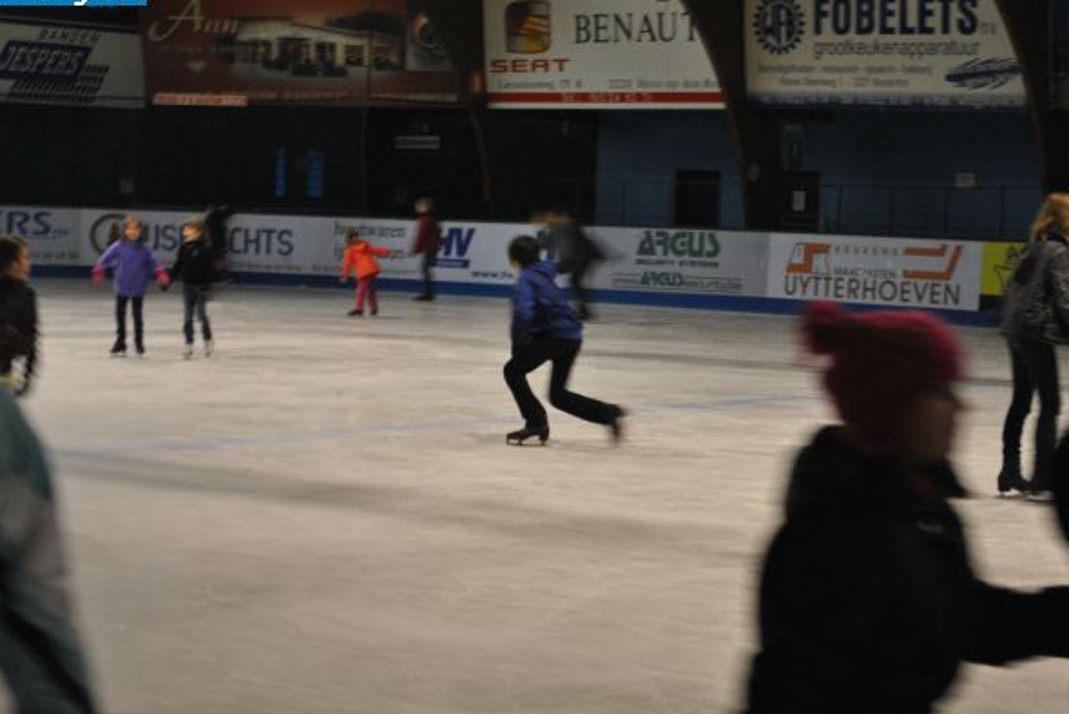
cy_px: 355
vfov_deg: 15.3
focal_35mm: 90
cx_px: 547
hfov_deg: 22.7
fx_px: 2660
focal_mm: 55
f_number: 5.6
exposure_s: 1/20
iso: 800
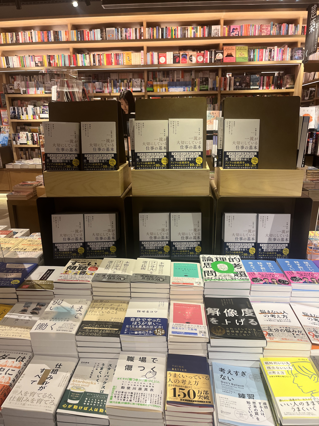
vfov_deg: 67.3
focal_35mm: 26
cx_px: 160
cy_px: 213
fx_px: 319
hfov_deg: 53.1
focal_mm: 5.1
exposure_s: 1/121
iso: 125
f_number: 1.6
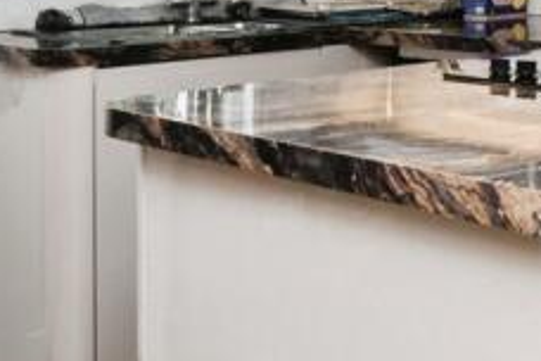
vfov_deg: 20.7
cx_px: 596
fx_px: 947
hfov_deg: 28.9
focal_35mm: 63
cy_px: -23
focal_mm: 14
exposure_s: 1/60
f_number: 16
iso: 1000
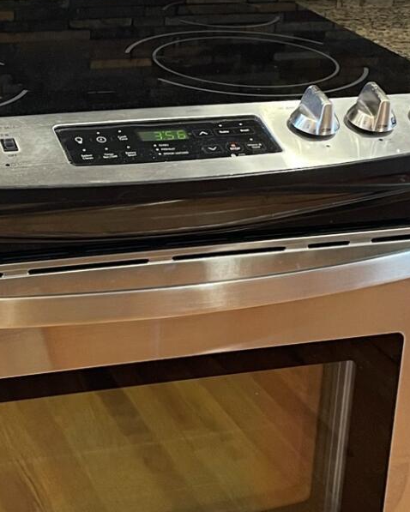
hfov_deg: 17.9
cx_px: 87
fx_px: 1289
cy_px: 162
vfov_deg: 22.4
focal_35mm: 85
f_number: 1.6
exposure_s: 1/40
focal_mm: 4.2
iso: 320
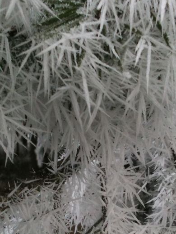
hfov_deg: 18.7
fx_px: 536
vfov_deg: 24.1
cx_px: 97
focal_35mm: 79
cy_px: 209
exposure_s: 1/60
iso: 80
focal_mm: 3.85
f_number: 2.8
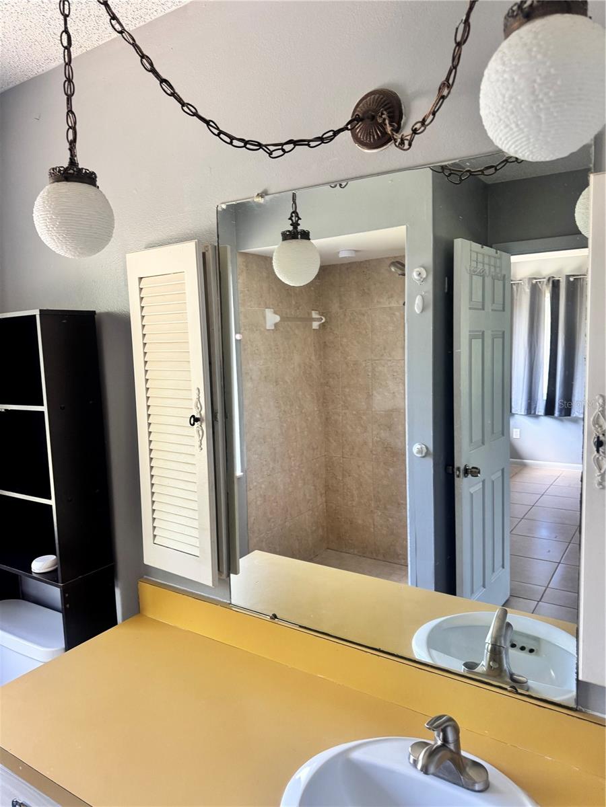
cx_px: 303
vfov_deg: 71.6
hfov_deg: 56.8
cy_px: 404
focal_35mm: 24
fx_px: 560
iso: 200
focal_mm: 6.76
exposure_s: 1/86
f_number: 1.78
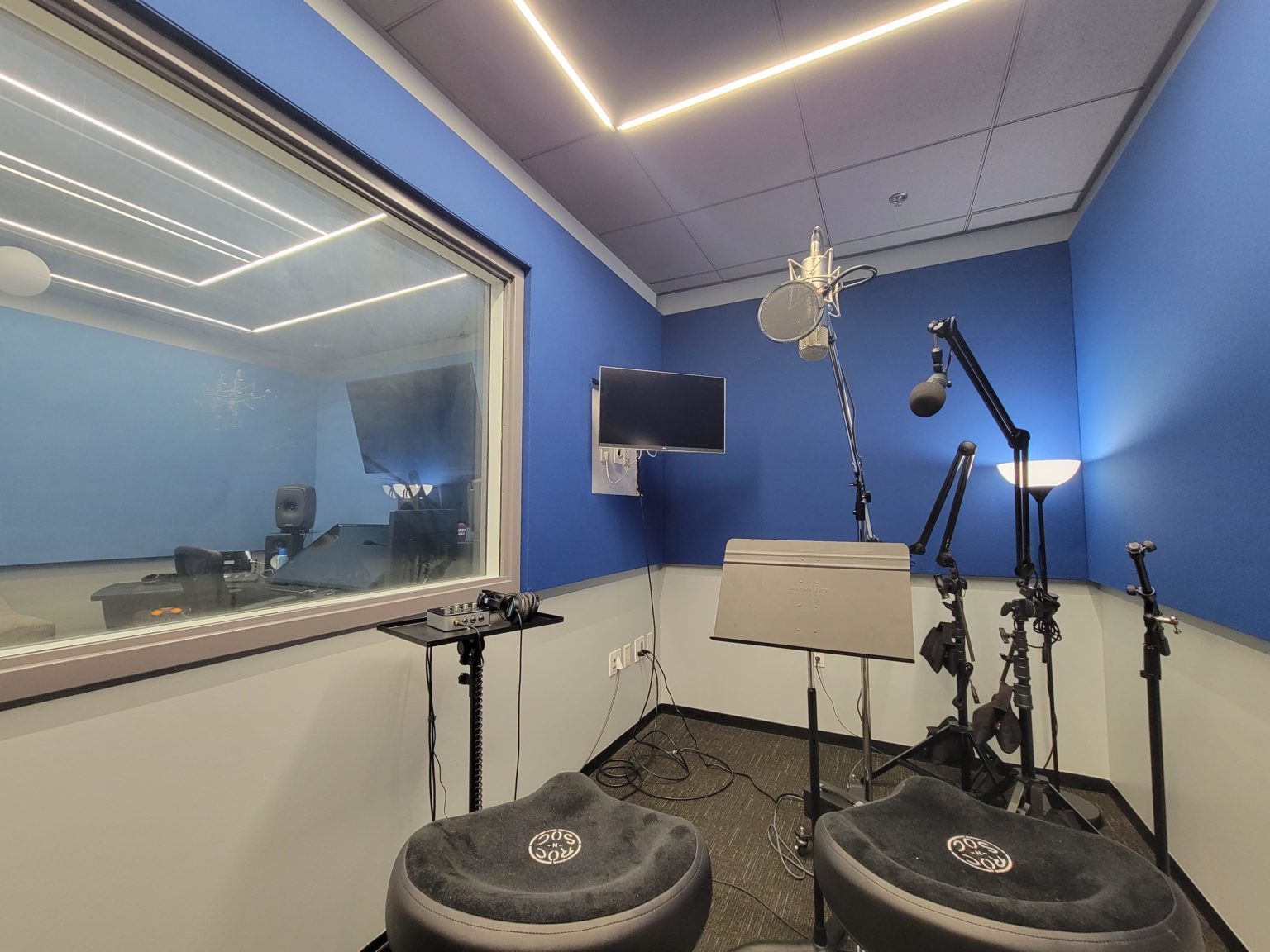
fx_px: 477
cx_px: 635
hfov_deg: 106.2
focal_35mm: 13
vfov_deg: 89.9
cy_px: 476
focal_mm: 2.2
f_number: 2.2
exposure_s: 1/59
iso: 400
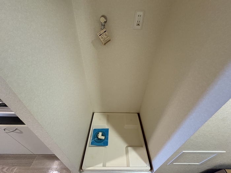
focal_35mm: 14
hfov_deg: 102.1
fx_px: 93
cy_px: 86
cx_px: 116
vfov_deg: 85.7
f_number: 2.2
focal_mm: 2.22
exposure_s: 1/60
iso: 400
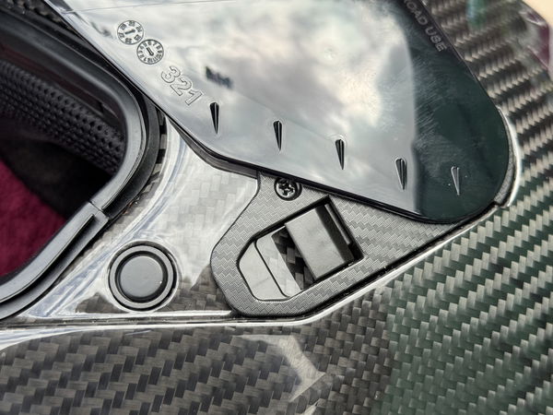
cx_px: 276
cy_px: 208
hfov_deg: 39.7
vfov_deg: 30.3
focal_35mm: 48
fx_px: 767
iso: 64
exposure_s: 1/699
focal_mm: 6.76
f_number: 1.78
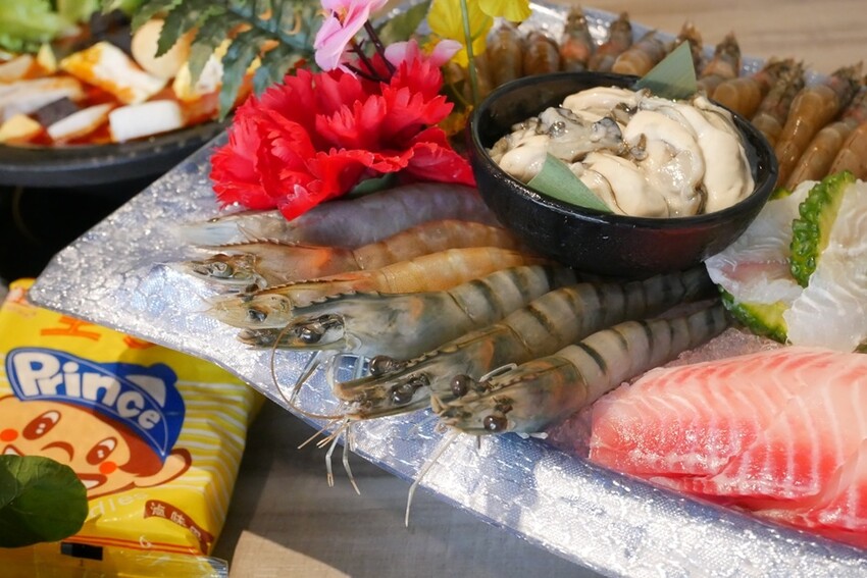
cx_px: 434
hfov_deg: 43.6
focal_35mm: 45
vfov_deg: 29.9
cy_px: 289
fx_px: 1084
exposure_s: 1/200
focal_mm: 22
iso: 3200
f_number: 4.8
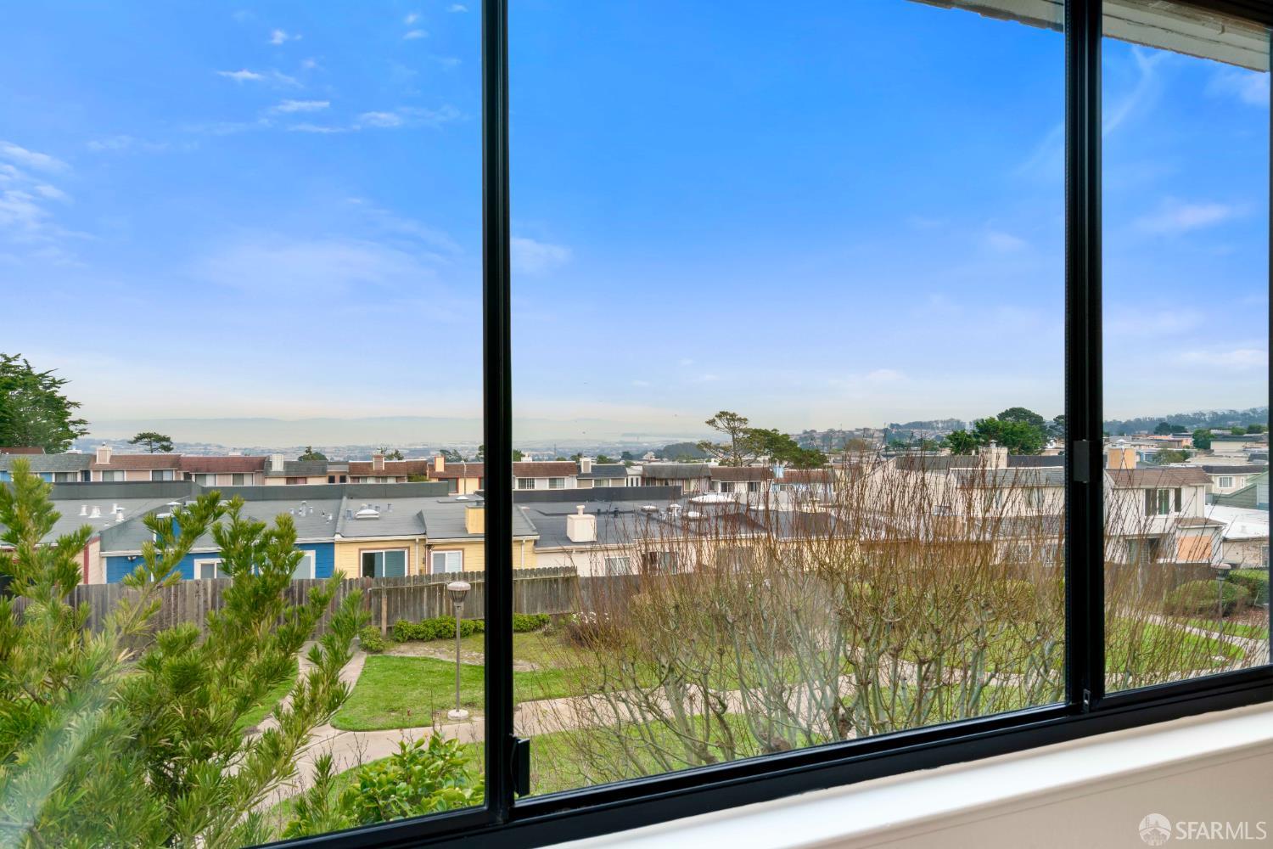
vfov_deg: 55.1
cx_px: 636
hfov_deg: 76.1
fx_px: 813
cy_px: 424
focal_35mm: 23
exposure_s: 1/10
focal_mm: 23
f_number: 13
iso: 400
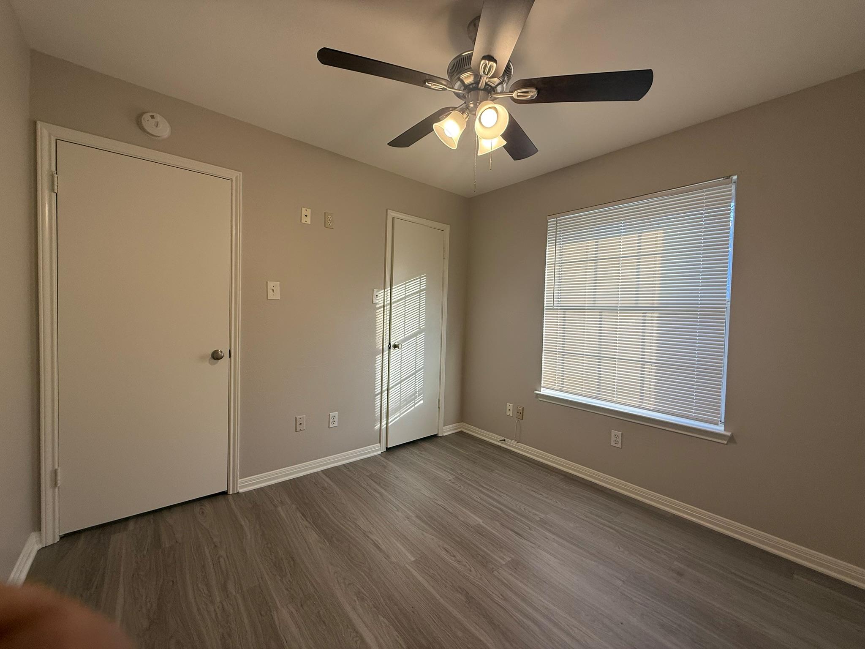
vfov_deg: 85.7
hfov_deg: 102.1
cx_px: 432
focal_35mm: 14
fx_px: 350
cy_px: 324
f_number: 2.2
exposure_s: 1/99
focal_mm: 2.22
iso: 64
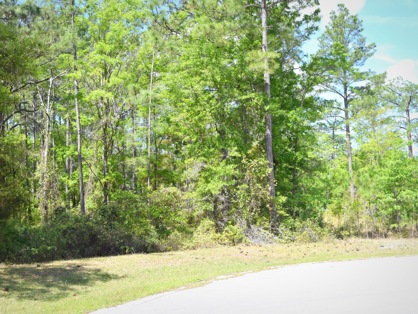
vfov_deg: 31.5
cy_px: 158
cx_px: 183
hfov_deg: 41.2
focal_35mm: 46
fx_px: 555
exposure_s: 1/320
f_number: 9
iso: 200
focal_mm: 28
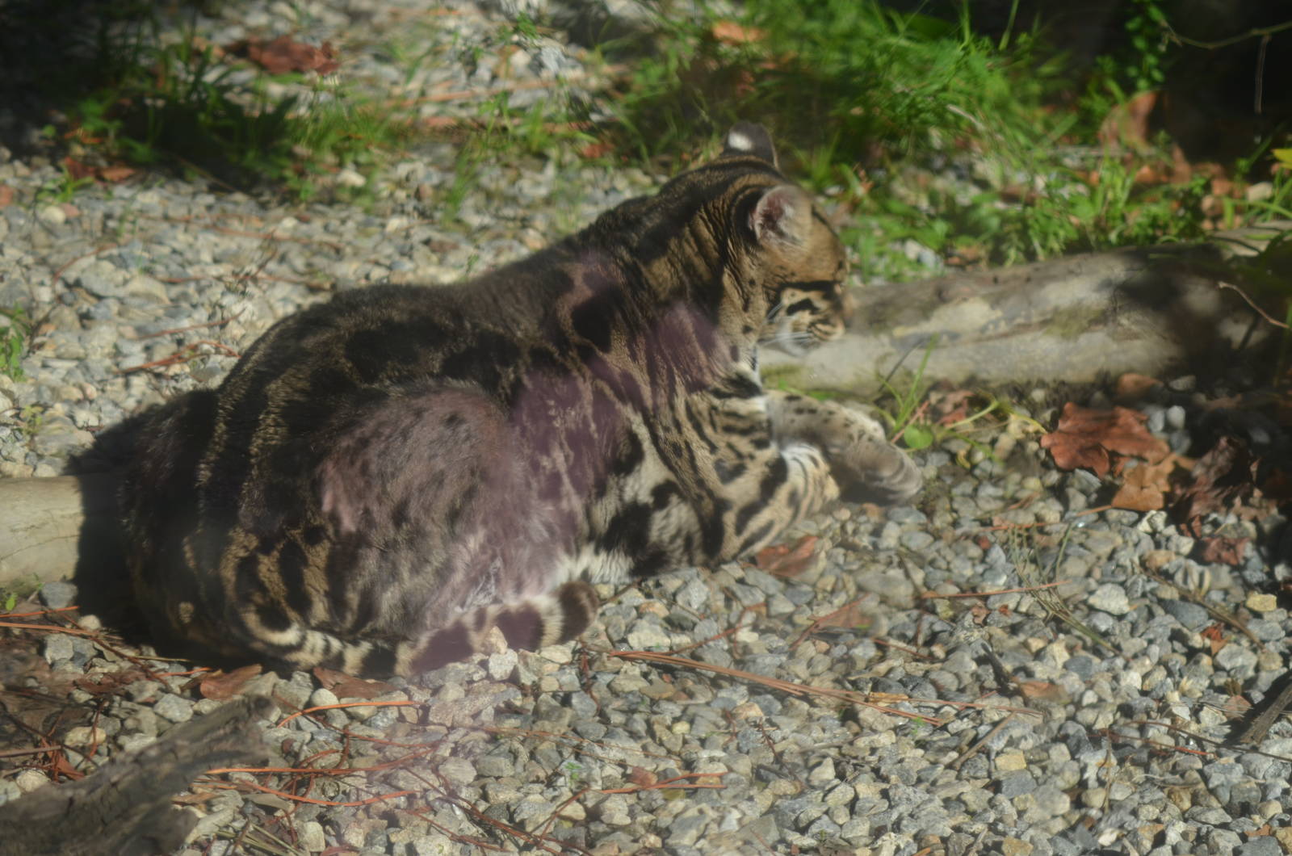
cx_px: 646
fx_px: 4406
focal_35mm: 123
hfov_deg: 16.7
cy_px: 428
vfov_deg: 11.1
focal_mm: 82
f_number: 6.3
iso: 200
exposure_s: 1/640
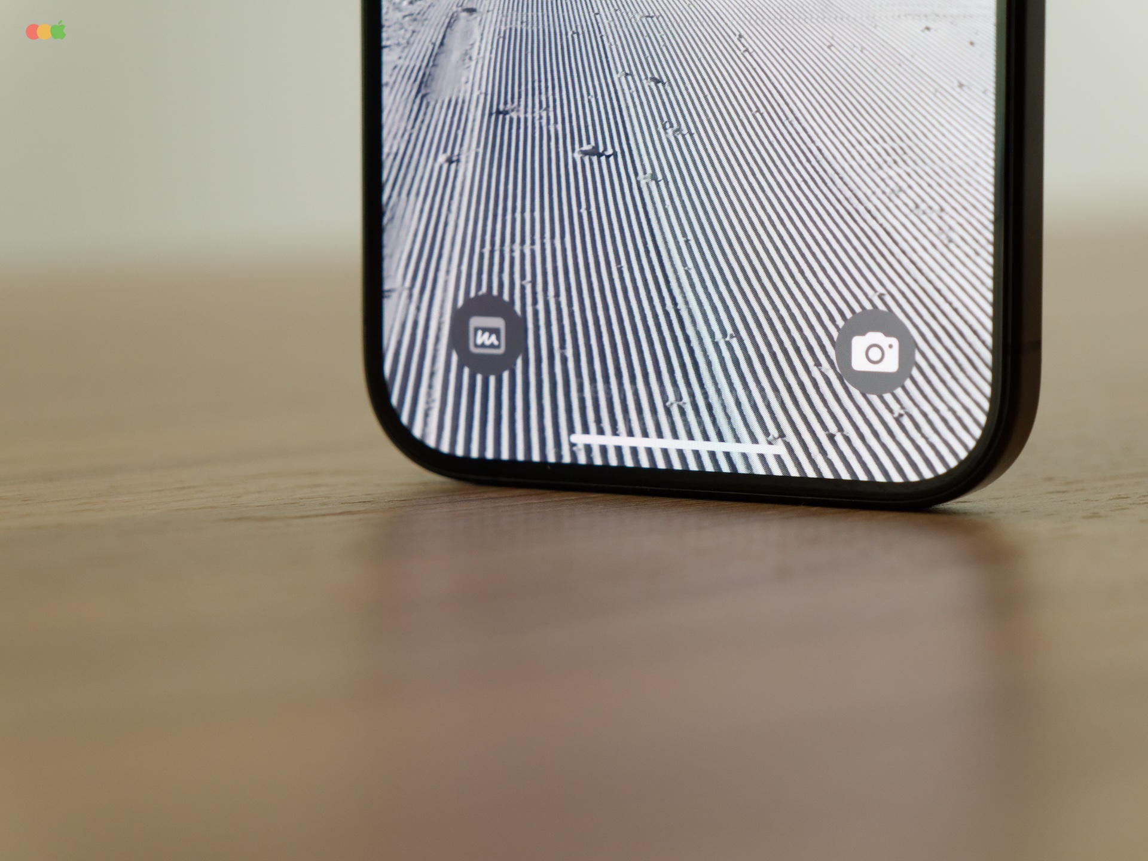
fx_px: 4311
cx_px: 574
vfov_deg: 11.4
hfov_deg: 15.2
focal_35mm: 130
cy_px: 430
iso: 800
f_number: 4
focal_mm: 60
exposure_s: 1/80
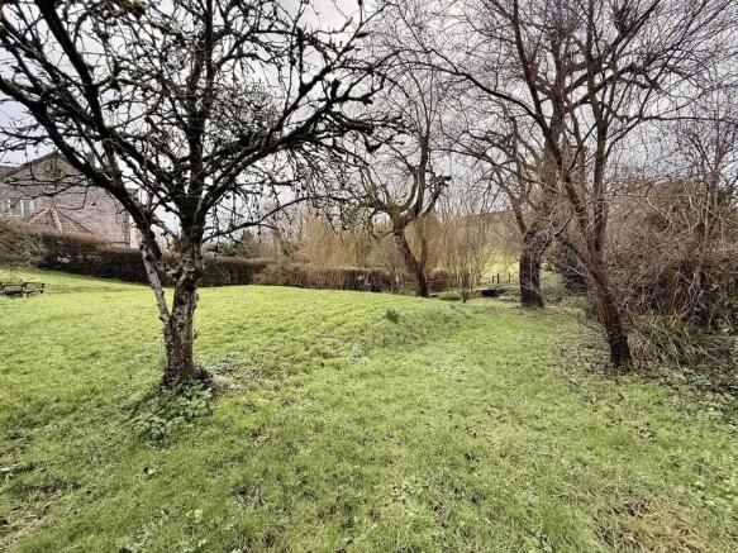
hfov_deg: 102.1
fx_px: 298
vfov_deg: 85.7
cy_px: 276
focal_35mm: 14
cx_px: 369
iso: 64
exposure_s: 1/486
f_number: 2.2
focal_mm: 2.22
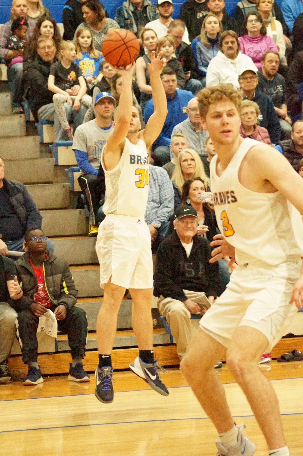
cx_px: 152
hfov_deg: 9.1
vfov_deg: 13.7
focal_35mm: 150
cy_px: 228
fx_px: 1898
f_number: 5
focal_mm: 100
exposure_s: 1/640
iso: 16000
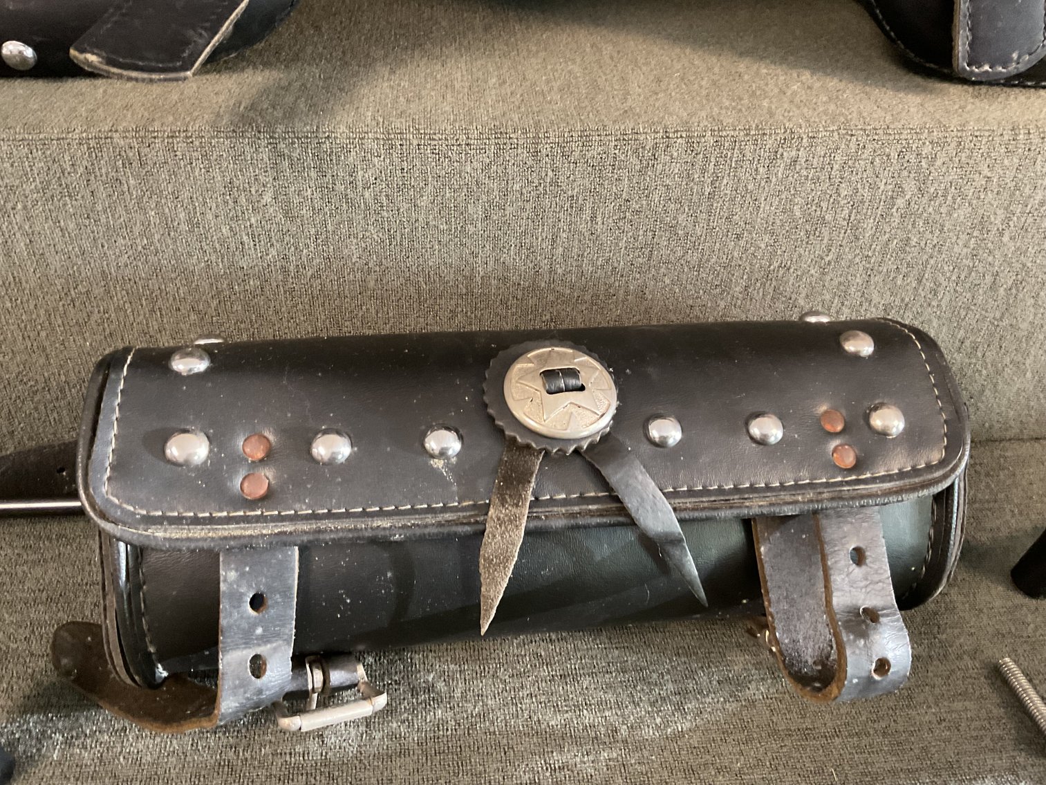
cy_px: 392
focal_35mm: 29
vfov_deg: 48.2
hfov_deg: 61.7
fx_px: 876
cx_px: 523
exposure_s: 1/25
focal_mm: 3
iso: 320
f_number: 1.8
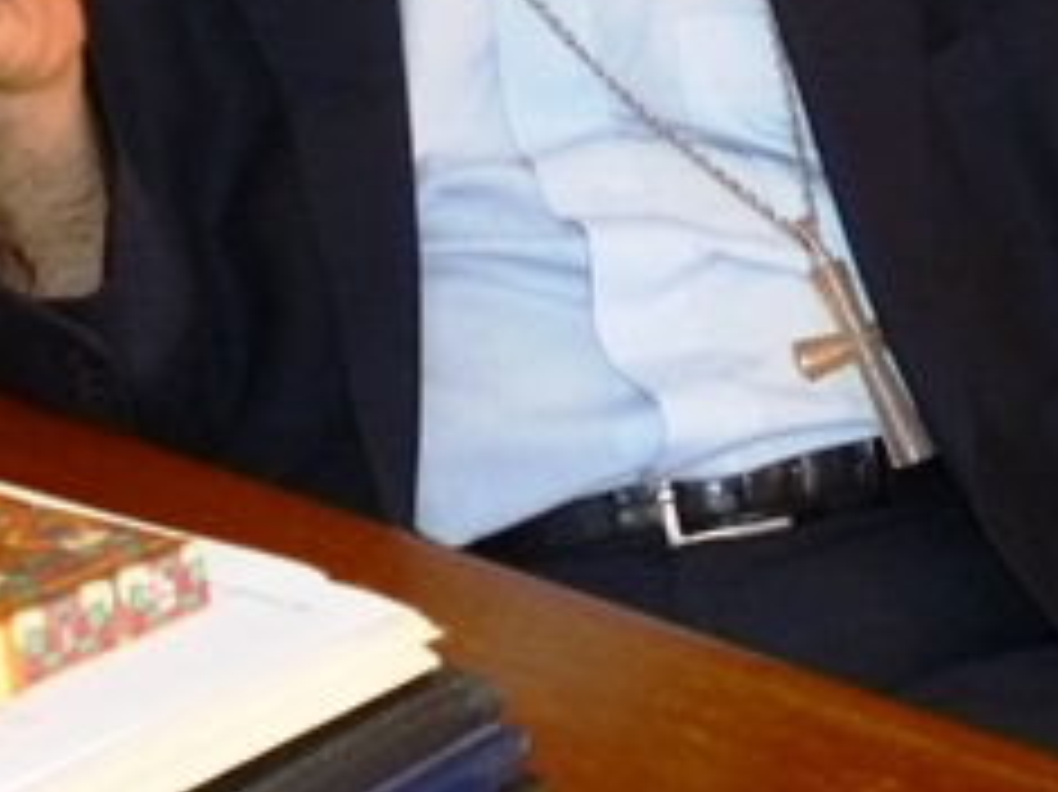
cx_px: 644
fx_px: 2994
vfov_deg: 14.5
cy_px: -212
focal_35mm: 98
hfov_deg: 20.0
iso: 400
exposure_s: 1/60
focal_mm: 6.4
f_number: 3.5
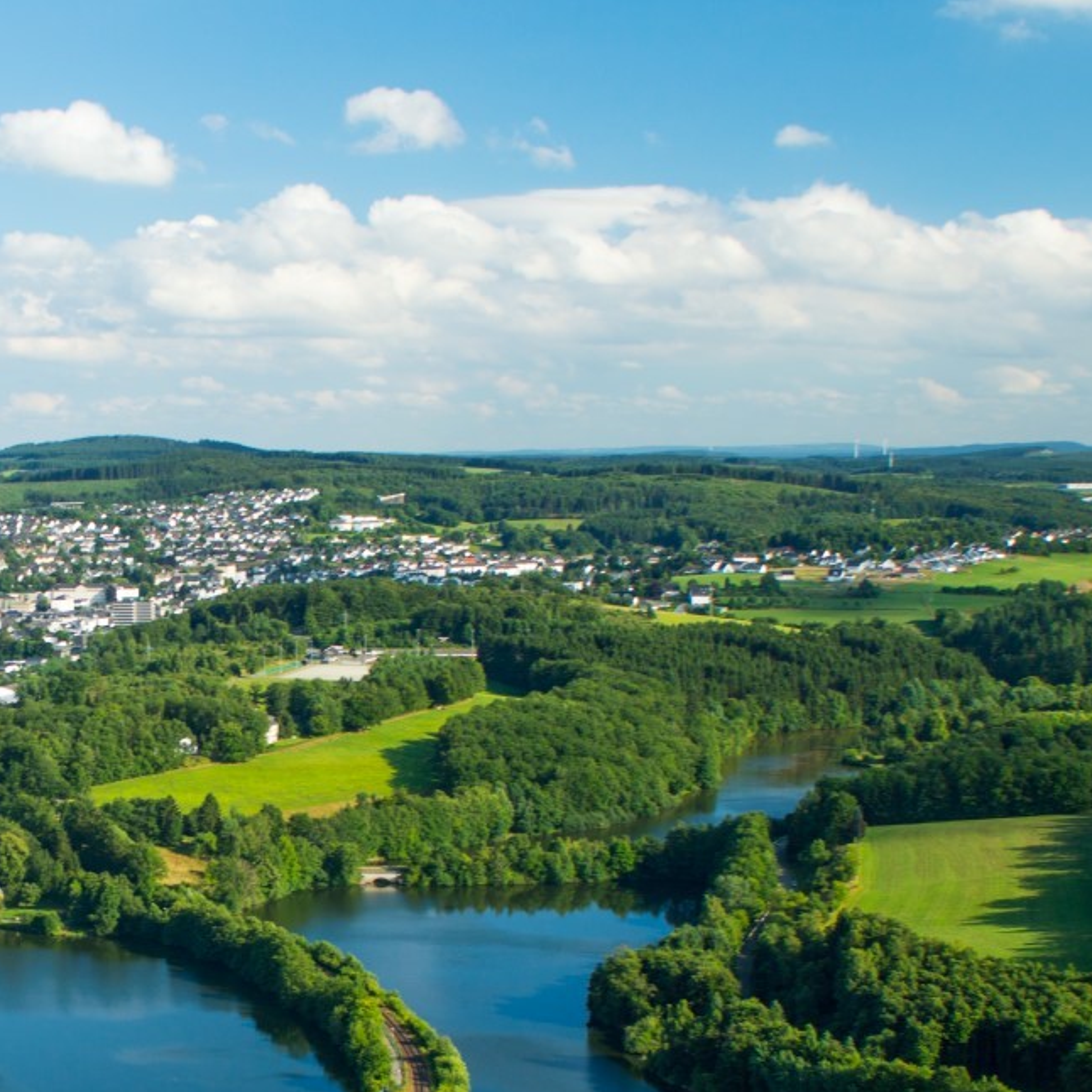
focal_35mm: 64
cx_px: 46
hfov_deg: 25.8
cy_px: 857
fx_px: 2284
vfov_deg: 26.4
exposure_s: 1/320
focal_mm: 20
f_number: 3.5
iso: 100
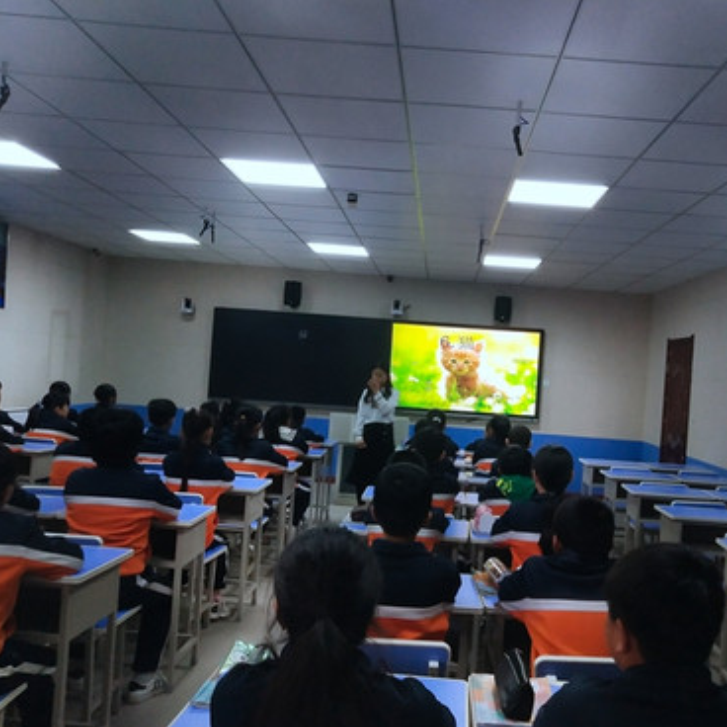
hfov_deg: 45.7
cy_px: 368
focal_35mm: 36
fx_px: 855
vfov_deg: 46.0
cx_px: 444
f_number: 1.8
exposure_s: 1/50
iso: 292
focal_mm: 3.95
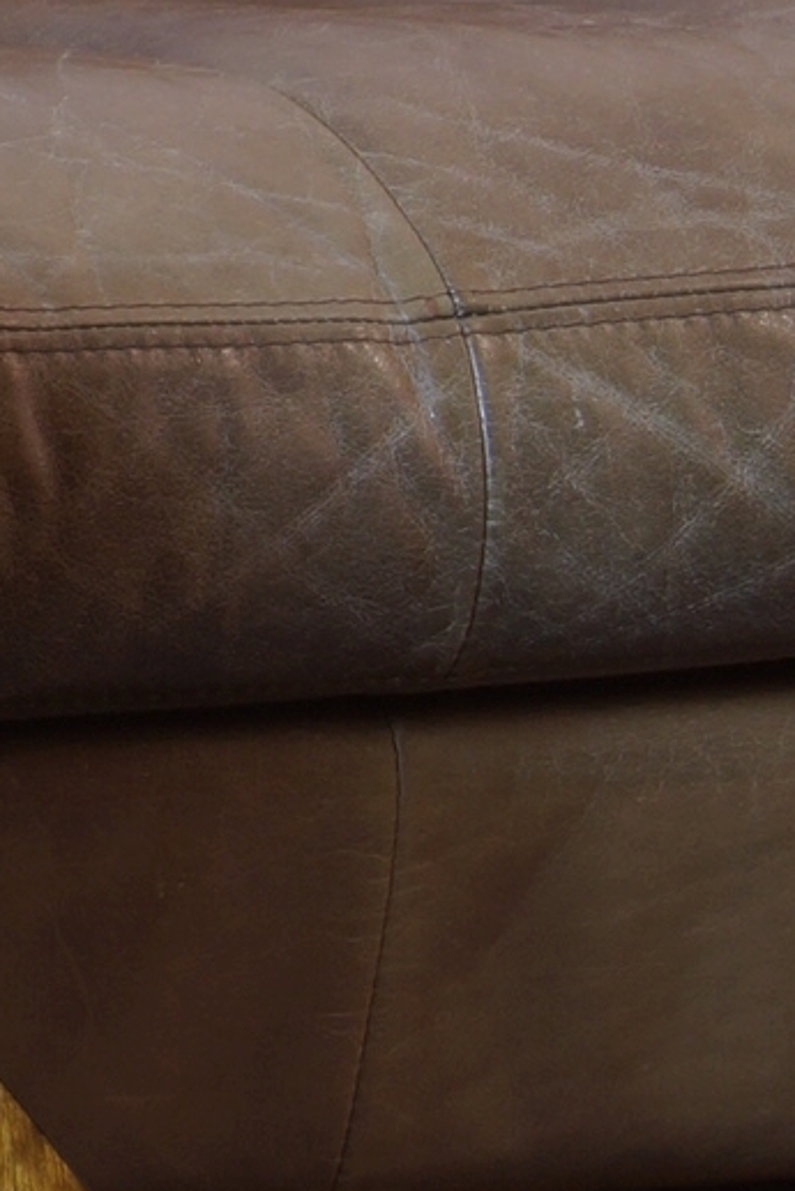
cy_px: -177
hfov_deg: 4.9
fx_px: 9190
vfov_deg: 7.4
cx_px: -892
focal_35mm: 278
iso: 100
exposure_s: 1/5
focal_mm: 35
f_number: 4.5
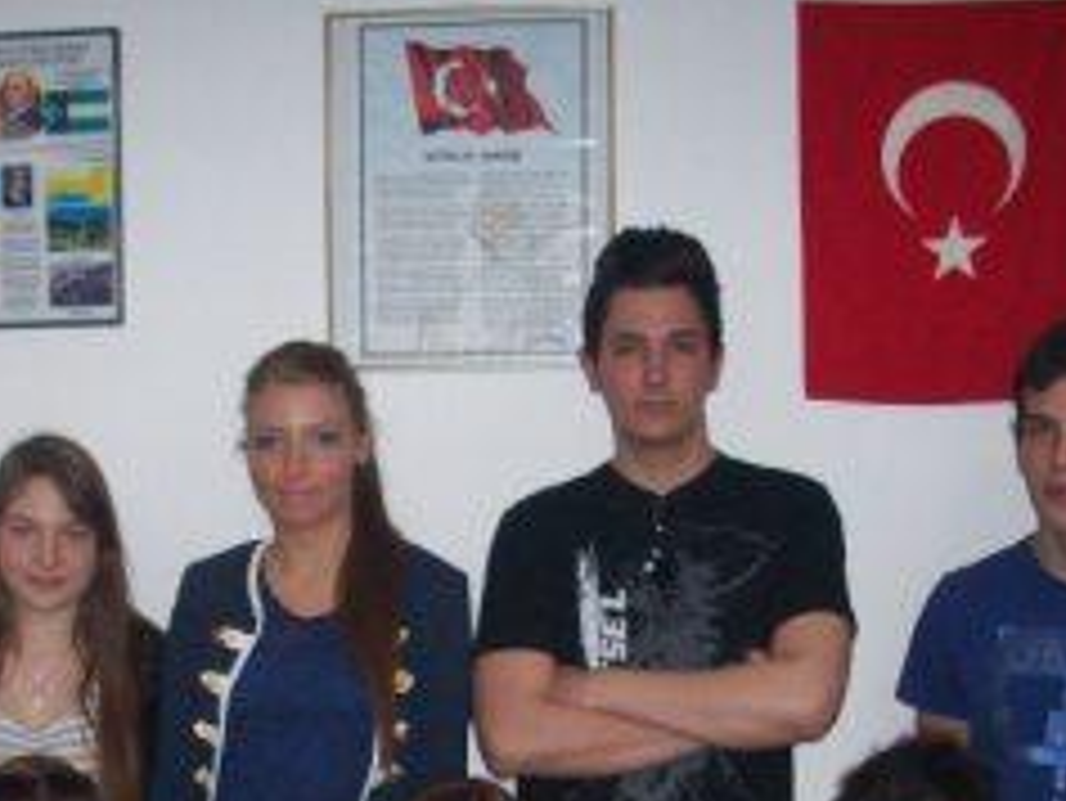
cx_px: 391
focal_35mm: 70
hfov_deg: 27.7
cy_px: 747
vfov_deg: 20.5
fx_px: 2157
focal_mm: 6.2
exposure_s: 1/64
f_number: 2.8
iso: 160
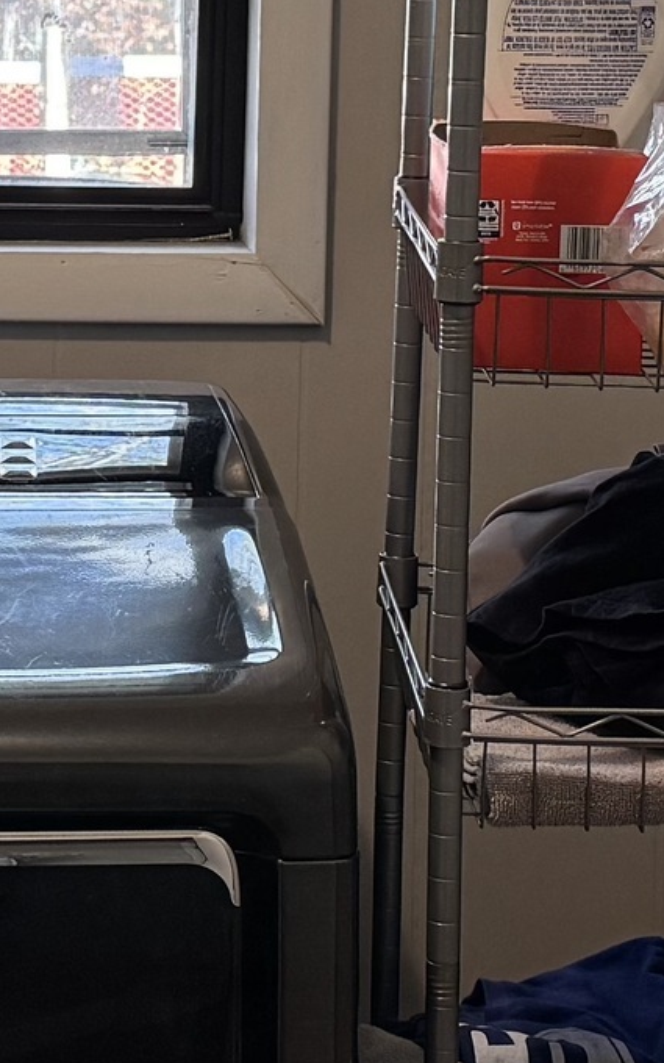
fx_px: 3330
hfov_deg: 11.2
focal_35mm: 115
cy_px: 184
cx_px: -103
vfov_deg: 17.9
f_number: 1.78
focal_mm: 6.76
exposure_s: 1/120
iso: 200
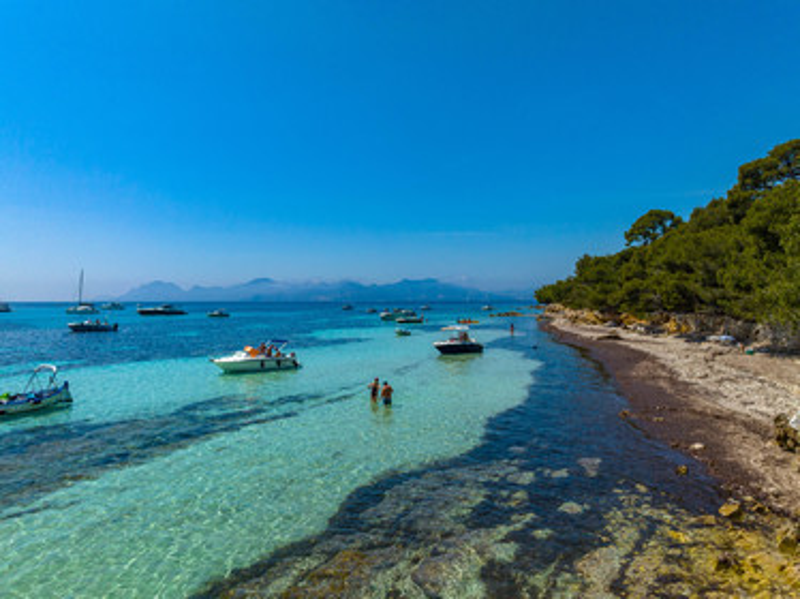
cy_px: 300
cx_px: 400
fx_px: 554
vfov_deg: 56.8
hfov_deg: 71.6
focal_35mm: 24
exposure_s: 1/1000
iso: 200
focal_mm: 12.3
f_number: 9
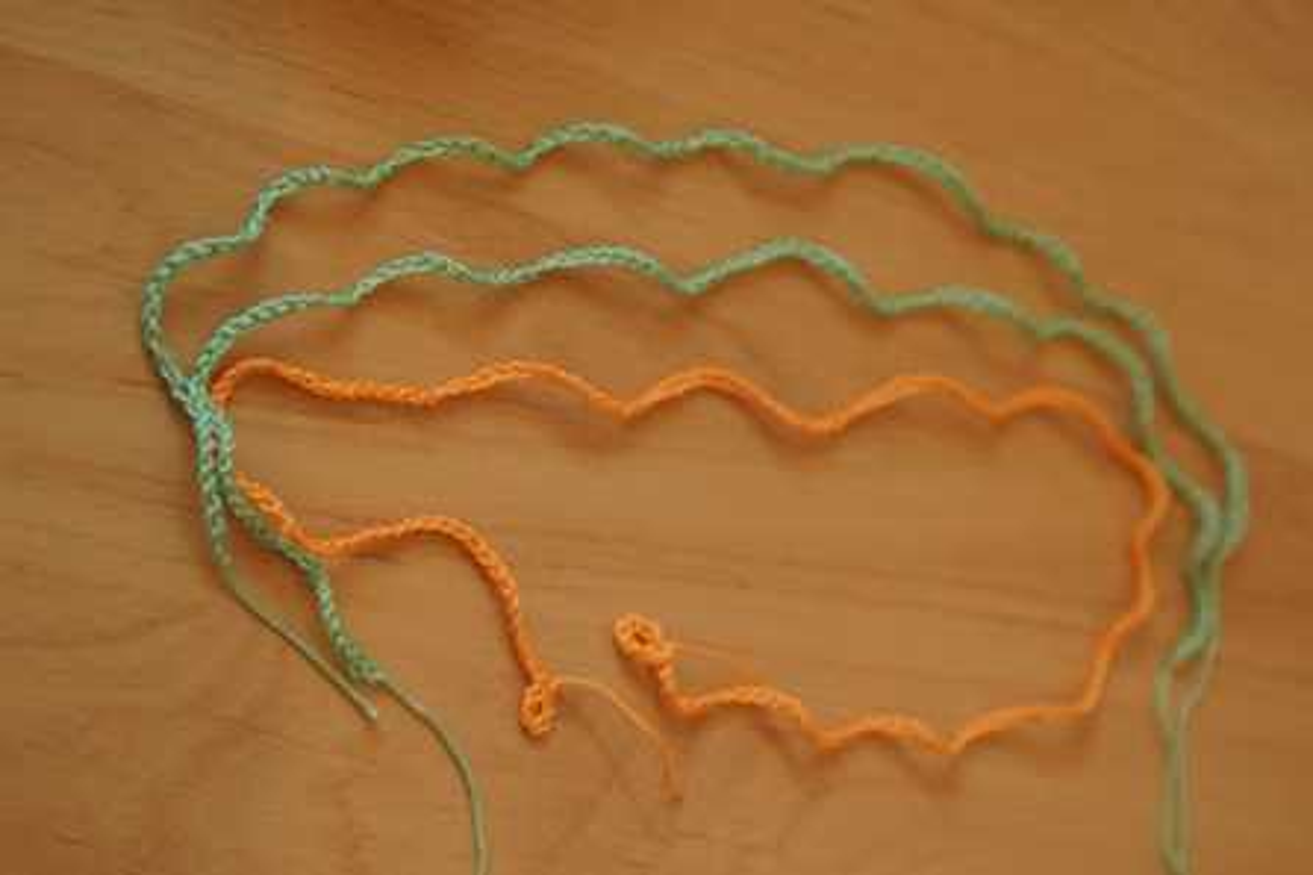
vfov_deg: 16.5
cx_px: 656
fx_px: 3008
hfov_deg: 24.6
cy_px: 438
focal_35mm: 82
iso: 800
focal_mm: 55
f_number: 2.8
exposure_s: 1/80
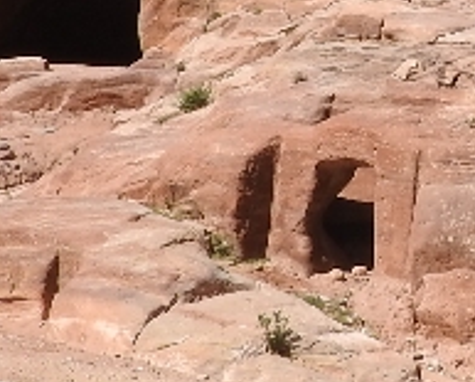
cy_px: -283
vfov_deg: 7.1
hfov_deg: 8.5
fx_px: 2985
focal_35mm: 212
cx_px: 1031
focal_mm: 6.3
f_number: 3.8
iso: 100
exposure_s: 1/1600
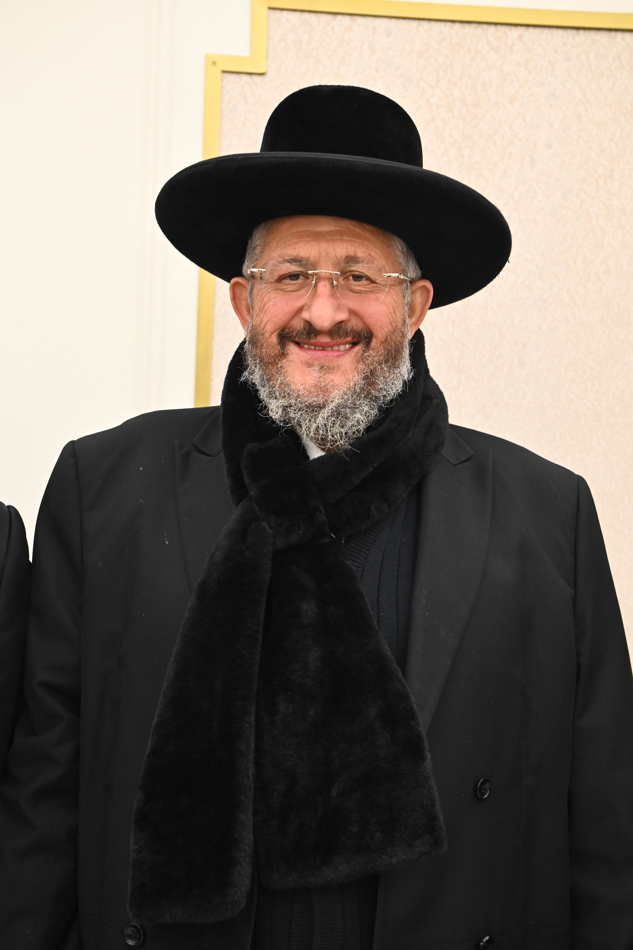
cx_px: 316
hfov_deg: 19.5
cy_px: 475
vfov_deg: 28.8
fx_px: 1847
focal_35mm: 70
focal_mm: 70
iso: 2500
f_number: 8
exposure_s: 1/200
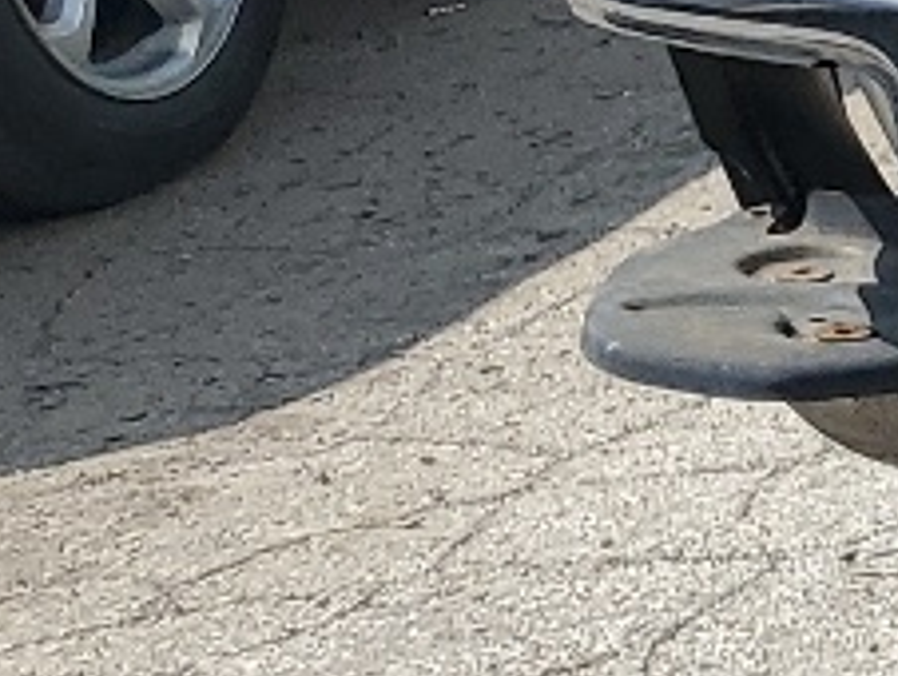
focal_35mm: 184
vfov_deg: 8.0
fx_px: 4778
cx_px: 3115
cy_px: -223
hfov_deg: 8.2
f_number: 1.5
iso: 50
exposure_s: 1/3333
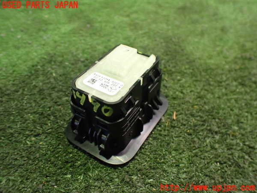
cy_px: 96
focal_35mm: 30
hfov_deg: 60.0
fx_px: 223
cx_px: 128
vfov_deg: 46.8
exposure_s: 1/30
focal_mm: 5.4
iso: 1000
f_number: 2.3
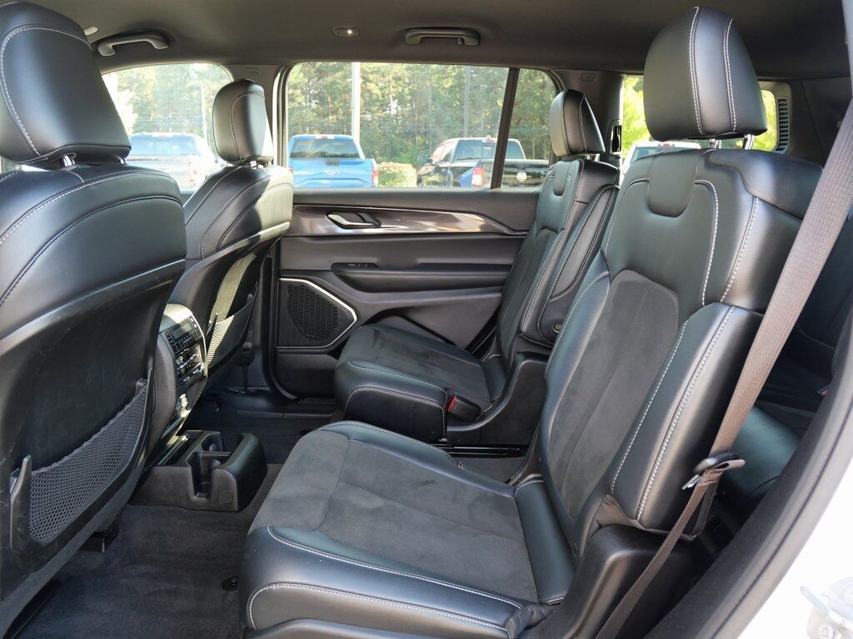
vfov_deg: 56.8
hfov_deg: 71.6
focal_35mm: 24
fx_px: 591
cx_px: 426
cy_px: 320
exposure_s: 1/60
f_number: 3.5
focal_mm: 12
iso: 500
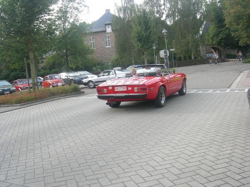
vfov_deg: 39.7
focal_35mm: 36
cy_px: 94
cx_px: 125
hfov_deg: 51.4
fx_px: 260
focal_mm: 7.5
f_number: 3.8
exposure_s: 1/115
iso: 64
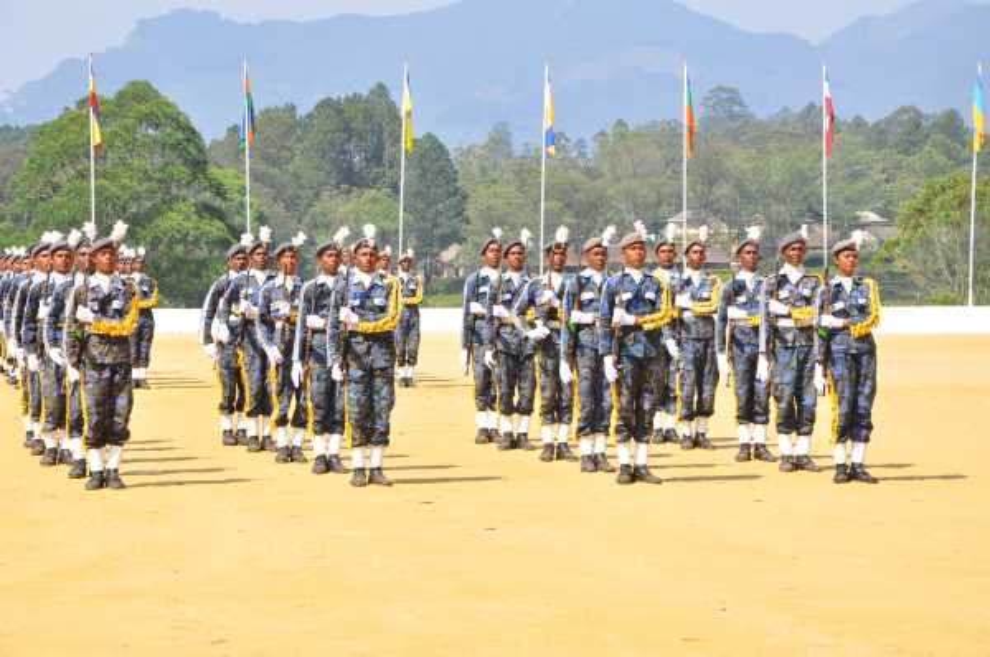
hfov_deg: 17.1
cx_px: 495
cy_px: 328
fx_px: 3295
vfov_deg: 11.4
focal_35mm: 120
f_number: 11
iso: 200
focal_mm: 80
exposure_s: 1/160
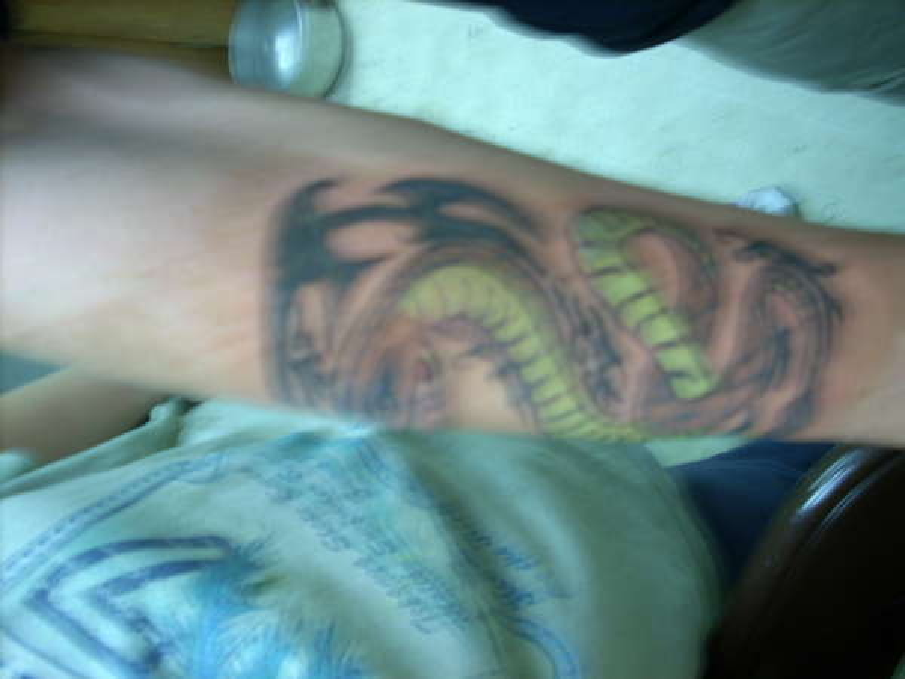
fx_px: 967
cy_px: 340
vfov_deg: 38.7
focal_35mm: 37
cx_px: 452
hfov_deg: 50.1
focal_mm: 6.2
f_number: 2.8
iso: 64
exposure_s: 1/5.4
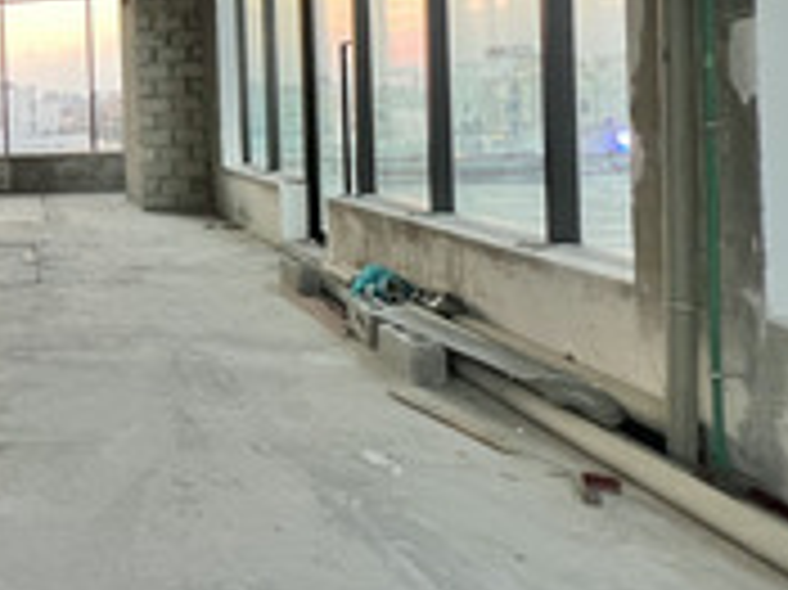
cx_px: -173
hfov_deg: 38.5
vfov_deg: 40.1
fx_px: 773
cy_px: 119
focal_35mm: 34
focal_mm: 1.57
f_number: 1.8
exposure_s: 1/50
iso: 200
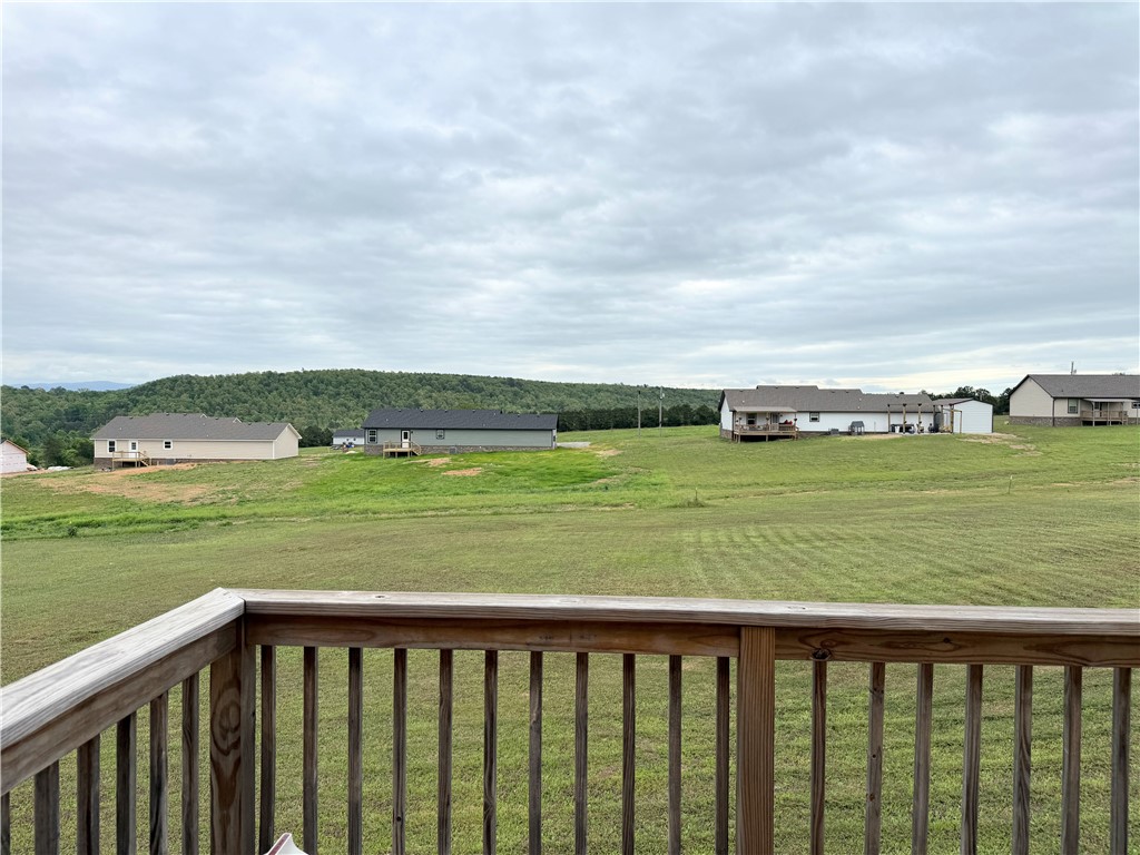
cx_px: 570
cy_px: 428
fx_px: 790
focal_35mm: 24
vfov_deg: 56.8
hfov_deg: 71.6
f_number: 1.78
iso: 80
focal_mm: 6.76
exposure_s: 1/3953
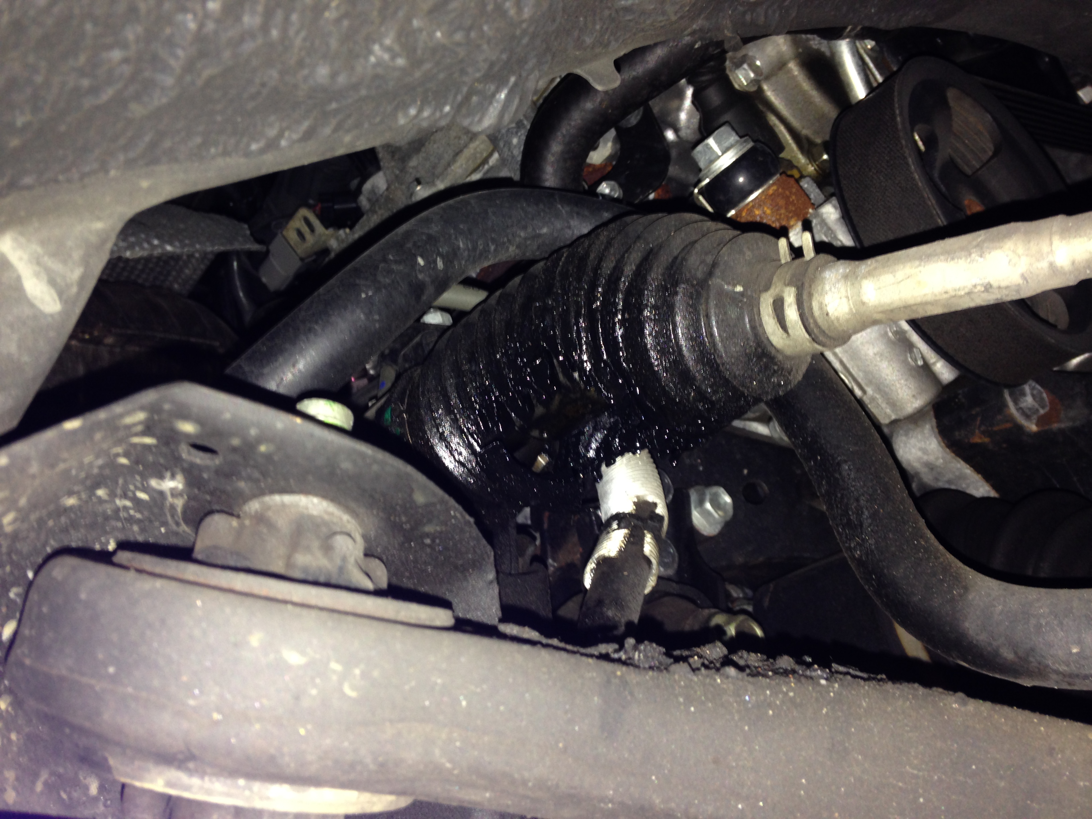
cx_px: 546
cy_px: 410
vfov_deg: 42.9
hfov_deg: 55.4
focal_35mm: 33
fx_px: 1041
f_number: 2.4
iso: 64
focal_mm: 4.12
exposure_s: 1/16
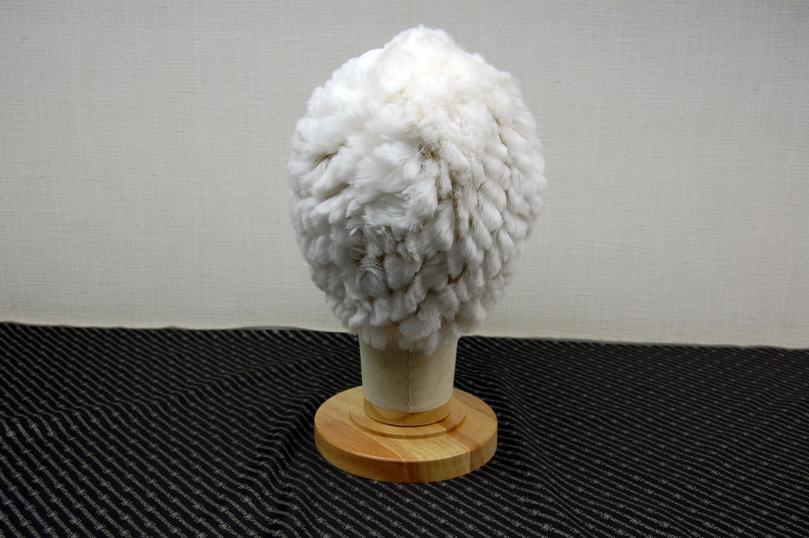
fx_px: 876
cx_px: 404
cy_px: 269
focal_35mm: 39
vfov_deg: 34.1
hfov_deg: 49.6
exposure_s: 1/125
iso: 320
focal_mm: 26
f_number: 5.6
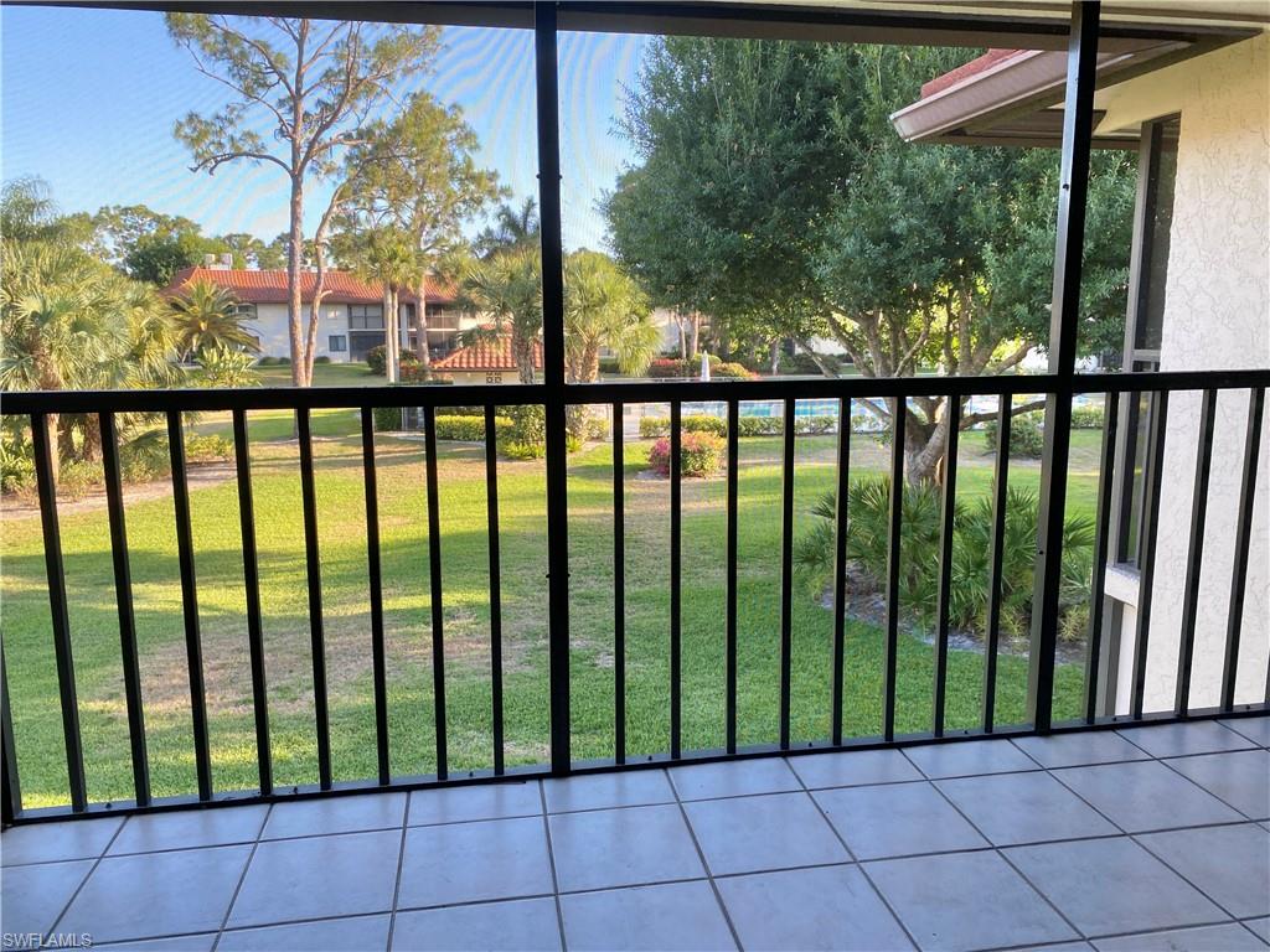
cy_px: 476
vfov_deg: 53.1
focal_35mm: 26
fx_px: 954
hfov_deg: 67.3
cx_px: 635
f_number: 1.8
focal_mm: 4.25
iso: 32
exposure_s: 1/149
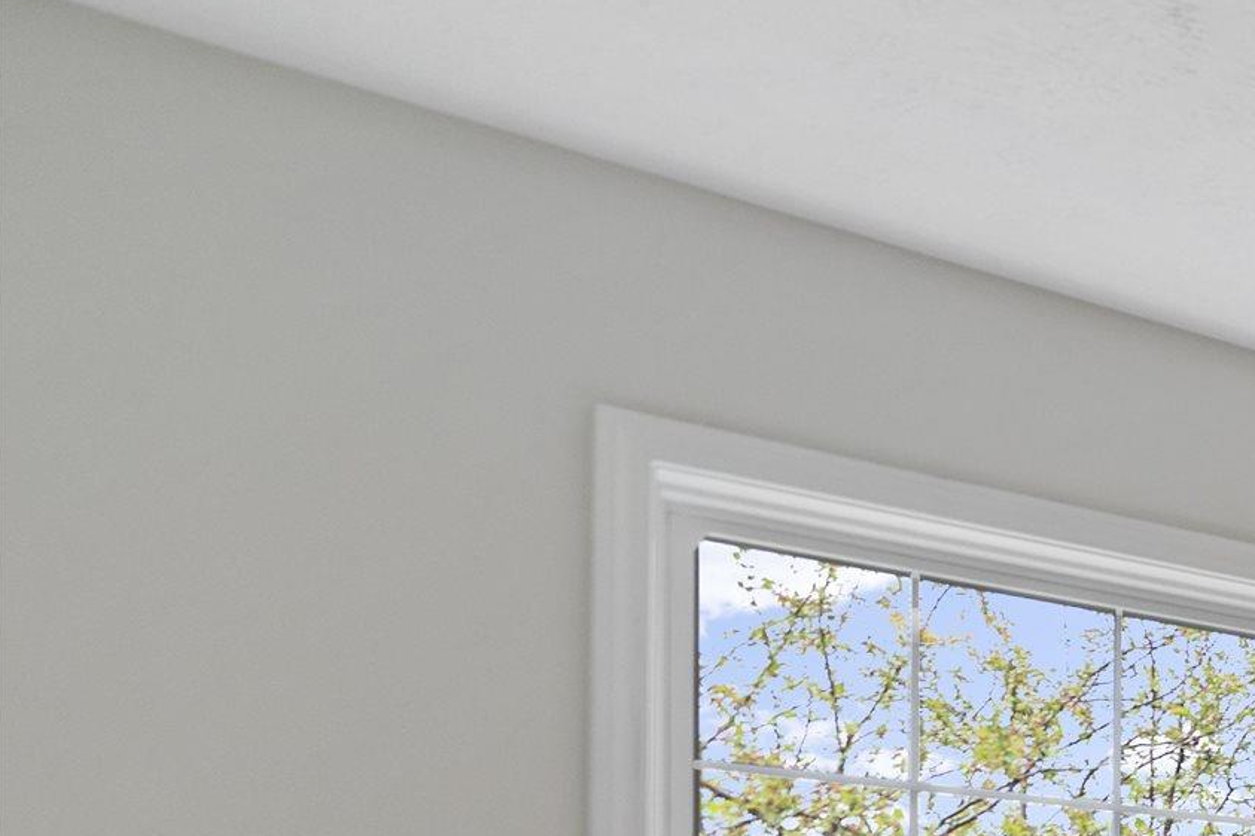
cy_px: 1078
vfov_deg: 23.5
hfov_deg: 22.0
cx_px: 2284
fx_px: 1778
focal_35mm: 51
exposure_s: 1/100
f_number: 2.8
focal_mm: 14
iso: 100
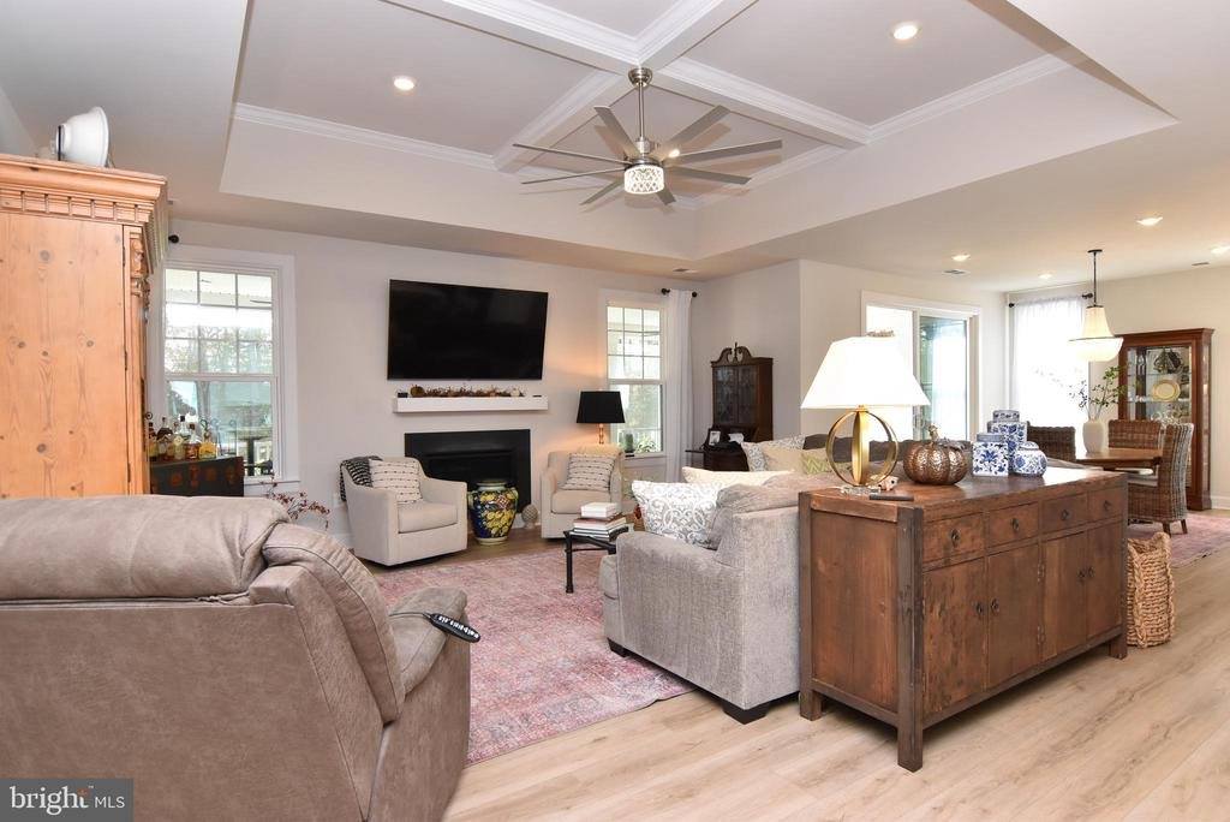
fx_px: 615
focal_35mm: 18
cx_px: 615
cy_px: 411
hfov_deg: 90.0
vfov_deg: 67.5
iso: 800
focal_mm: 12
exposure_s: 1/60
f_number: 8
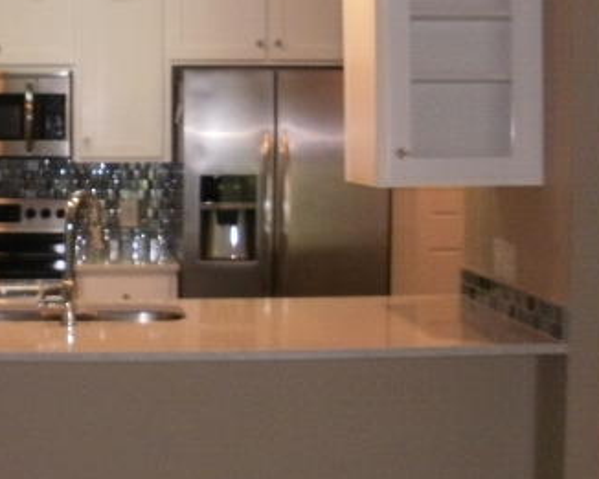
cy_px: 191
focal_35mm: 69
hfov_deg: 26.7
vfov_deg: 22.1
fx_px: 1224
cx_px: 83
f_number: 3.5
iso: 125
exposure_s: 1/30
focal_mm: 6.3
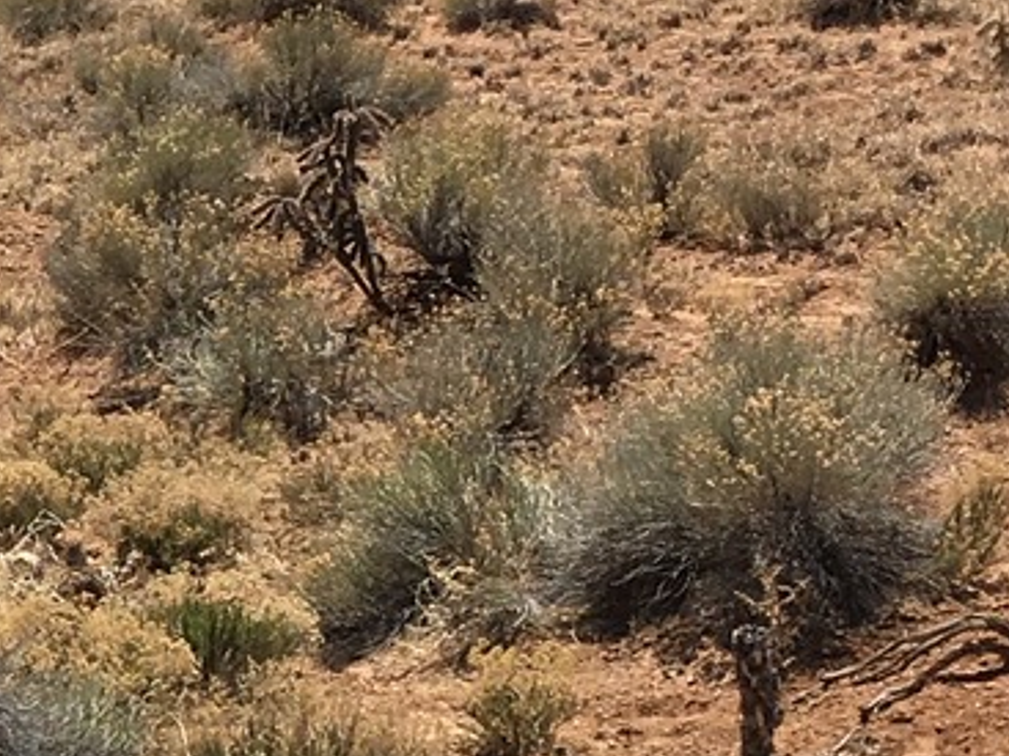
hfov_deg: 11.9
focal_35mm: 158
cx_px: -569
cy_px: 951
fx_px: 4604
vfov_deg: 9.2
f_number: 2.2
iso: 25
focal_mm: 4.15
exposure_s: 1/2331
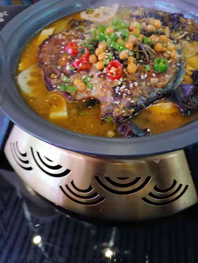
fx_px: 206
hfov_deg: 51.4
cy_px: 132
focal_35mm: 27
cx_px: 99
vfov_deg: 65.3
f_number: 1.8
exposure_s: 1/33.3
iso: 500
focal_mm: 5.3
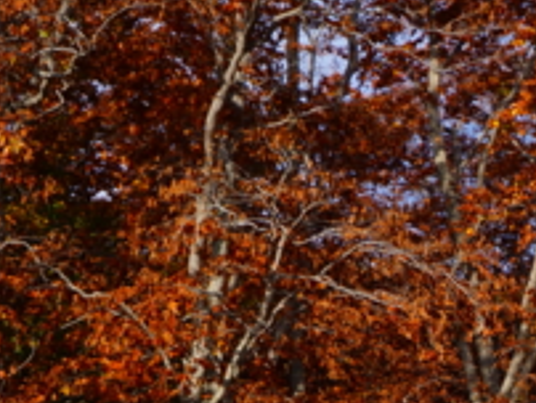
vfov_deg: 13.0
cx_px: 685
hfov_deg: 16.4
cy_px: 312
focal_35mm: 114
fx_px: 1767
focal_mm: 20
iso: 100
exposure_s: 1/250
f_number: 8
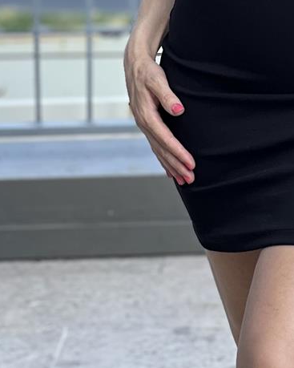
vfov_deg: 7.2
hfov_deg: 5.9
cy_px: -250
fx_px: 2851
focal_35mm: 262
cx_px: 349
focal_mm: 9
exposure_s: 1/142
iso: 25
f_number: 2.8
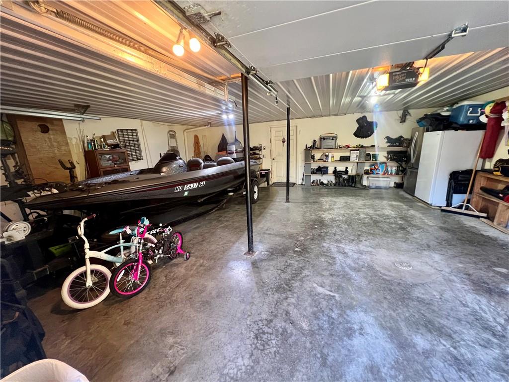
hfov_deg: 106.2
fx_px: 191
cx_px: 254
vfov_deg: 89.9
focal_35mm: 13
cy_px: 191
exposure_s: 1/60
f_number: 1.8
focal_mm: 1.57
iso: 320
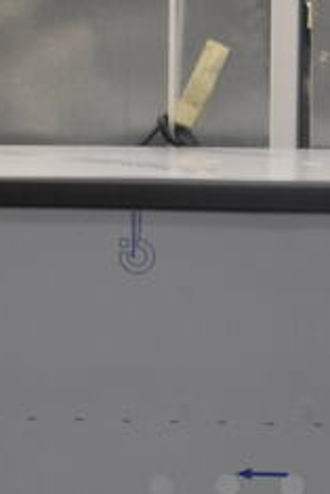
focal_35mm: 105
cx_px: 292
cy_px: 573
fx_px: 1442
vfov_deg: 18.5
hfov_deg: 13.0
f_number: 3.5
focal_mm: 18
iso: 1250
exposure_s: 1/125
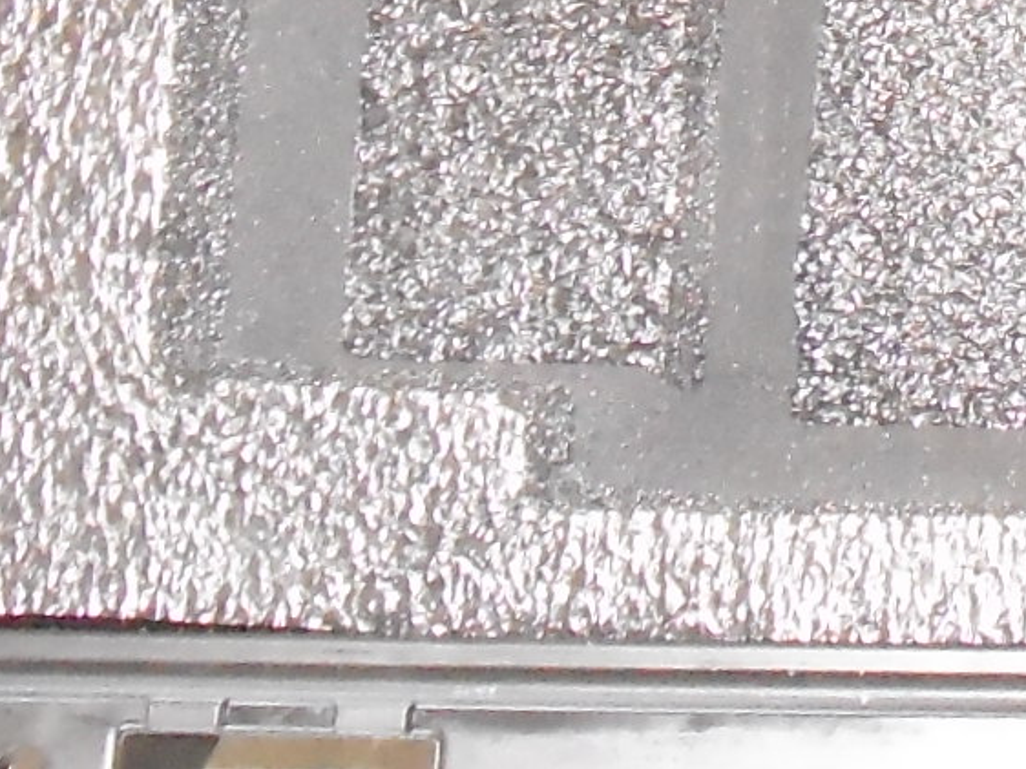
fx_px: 4237
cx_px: 1742
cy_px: -831
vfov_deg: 9.6
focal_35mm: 143
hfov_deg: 12.8
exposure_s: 1/40
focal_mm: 5.5
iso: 800
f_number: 3.5
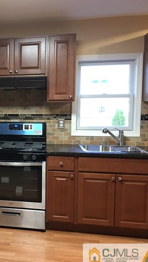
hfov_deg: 25.2
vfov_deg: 47.4
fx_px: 300
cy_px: 132
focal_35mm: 43
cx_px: -25
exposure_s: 1/15
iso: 100
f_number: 2.2
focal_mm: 4.15
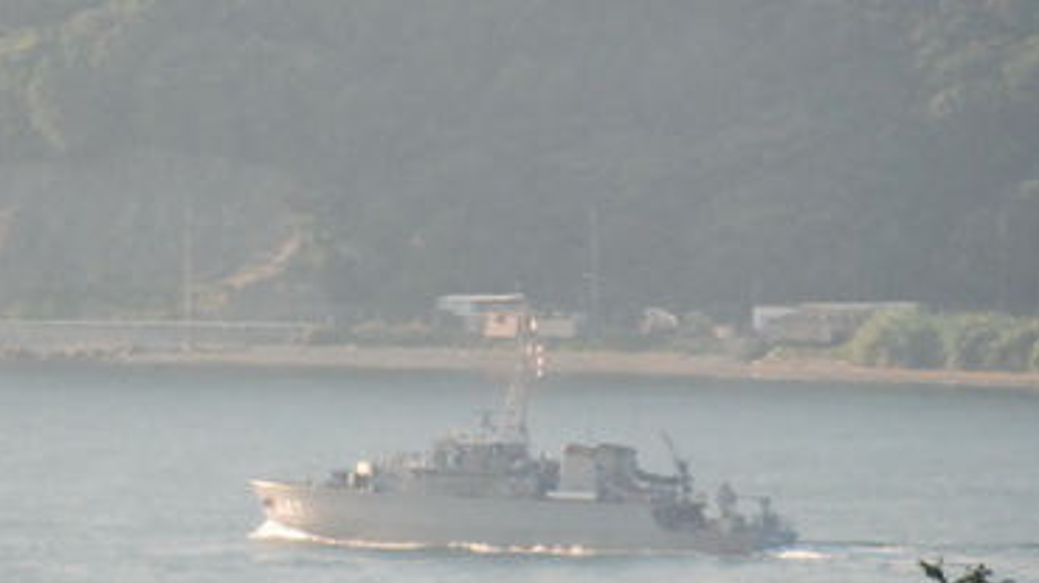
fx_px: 28193
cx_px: 425
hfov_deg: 2.1
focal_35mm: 1024
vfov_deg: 1.2
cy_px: 237
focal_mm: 300
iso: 1600
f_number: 6.3
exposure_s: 1/1600
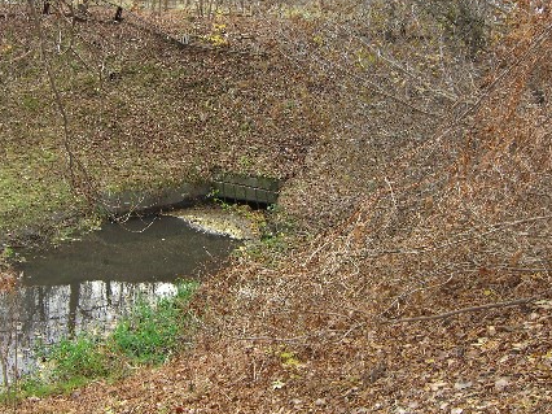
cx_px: 230
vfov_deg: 27.9
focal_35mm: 52
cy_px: 163
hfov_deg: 36.7
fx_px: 829
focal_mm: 7.9
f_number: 2.8
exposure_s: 1/125
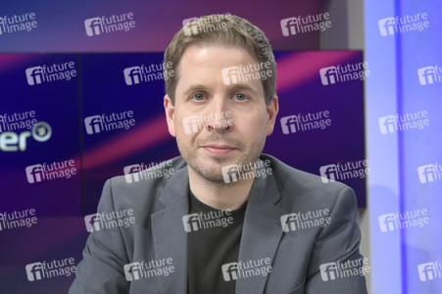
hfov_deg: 35.7
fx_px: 687
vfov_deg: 24.2
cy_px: 147
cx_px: 221
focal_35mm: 56
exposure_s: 1/200
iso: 2000
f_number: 6.3
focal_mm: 56
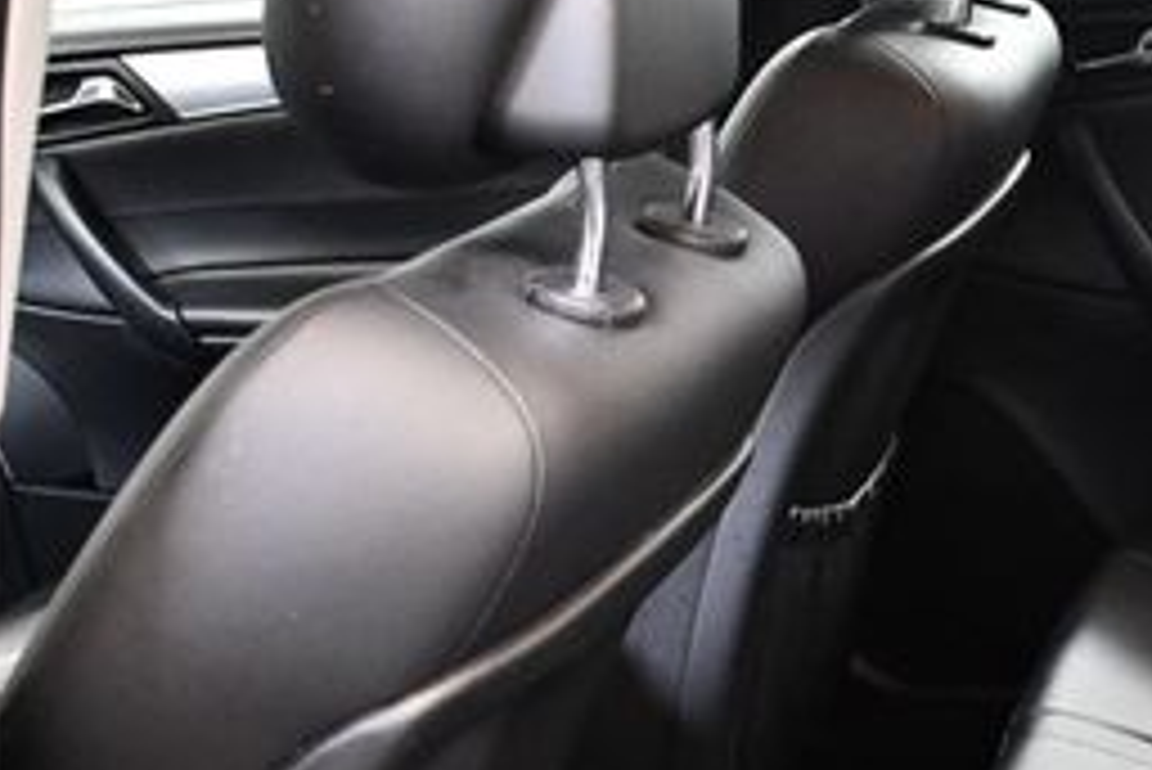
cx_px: 1197
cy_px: 675
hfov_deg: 21.7
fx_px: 2882
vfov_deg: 15.1
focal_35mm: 90
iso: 3200
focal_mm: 18
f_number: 3.5
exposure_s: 1/60
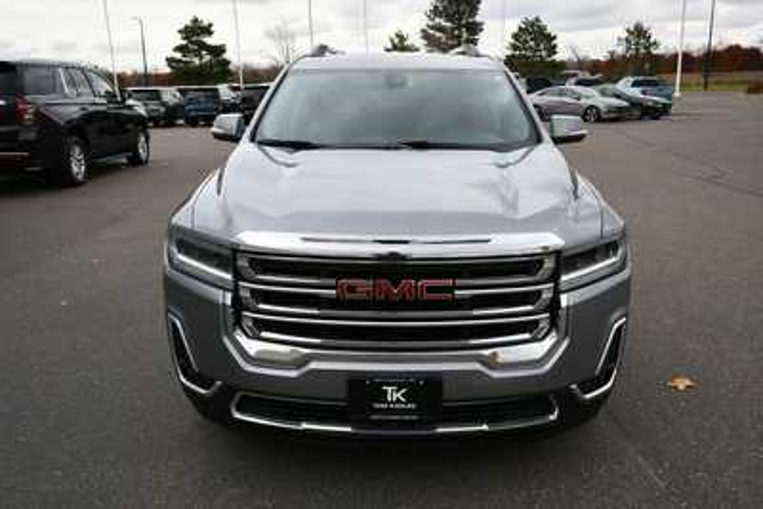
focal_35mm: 30
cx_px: 382
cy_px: 254
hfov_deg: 61.9
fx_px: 636
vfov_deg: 43.6
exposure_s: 1/250
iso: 200
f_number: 5.6
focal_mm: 20
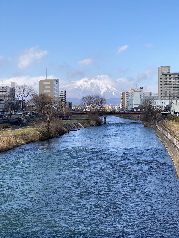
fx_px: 359
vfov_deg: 36.8
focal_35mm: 52
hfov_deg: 28.0
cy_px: 119
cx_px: 90
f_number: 2
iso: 20
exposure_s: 1/527
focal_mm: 6
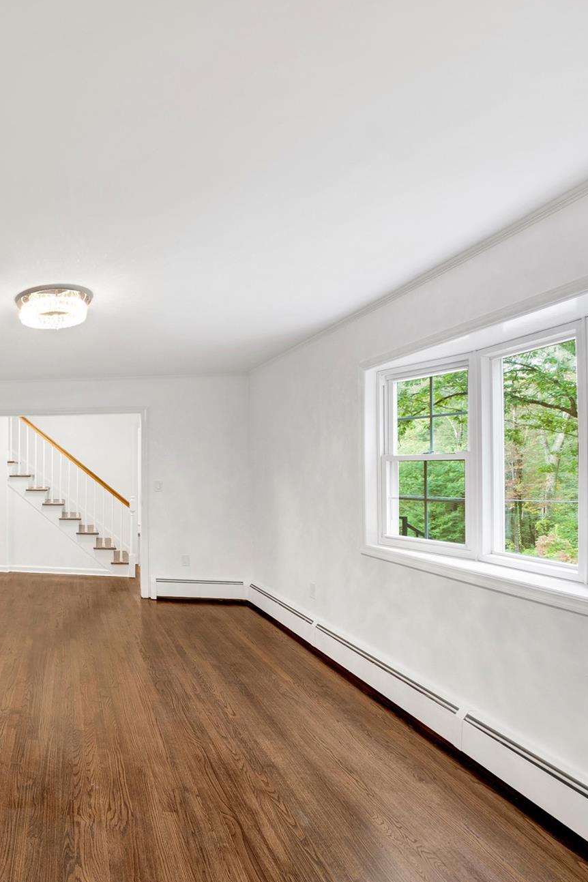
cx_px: -33
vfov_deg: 86.9
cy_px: 451
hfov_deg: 49.1
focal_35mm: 19
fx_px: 465
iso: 100
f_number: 8
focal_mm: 8
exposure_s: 1.6
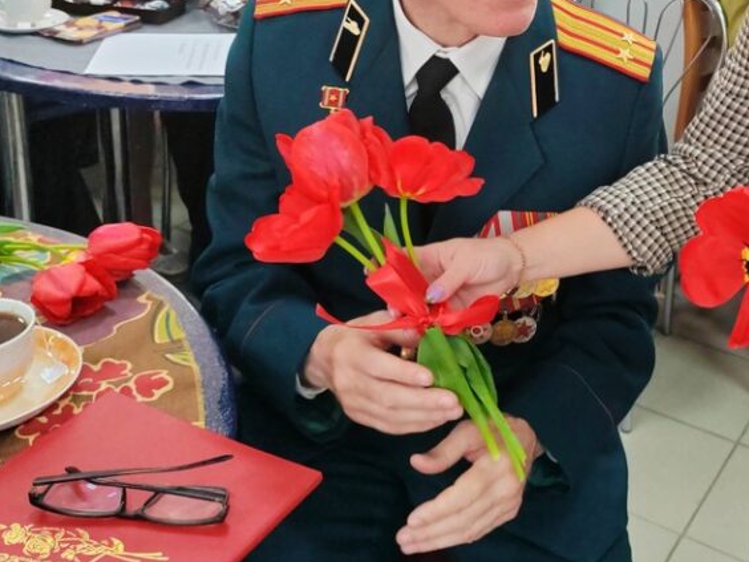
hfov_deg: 36.9
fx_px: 1060
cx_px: 647
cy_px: 100
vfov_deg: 28.9
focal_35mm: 49
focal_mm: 5.52
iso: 800
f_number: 1.9
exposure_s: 1/100
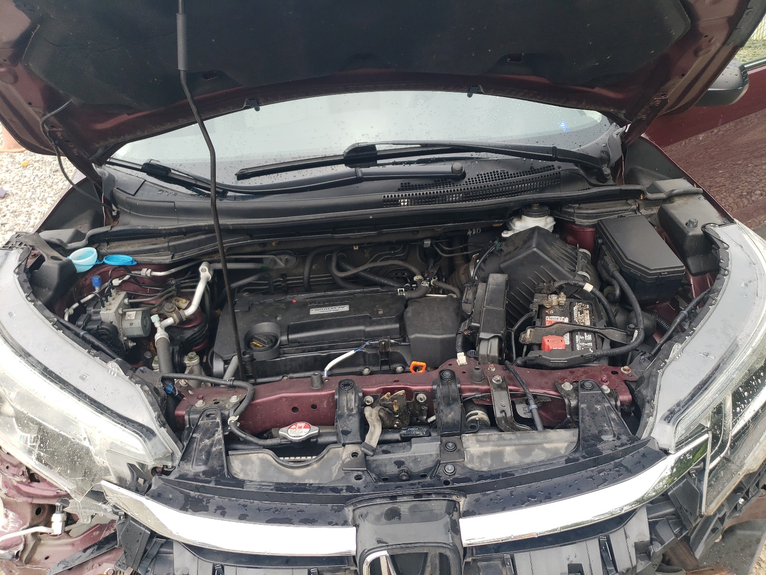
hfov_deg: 67.3
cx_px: 383
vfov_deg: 53.1
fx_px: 575
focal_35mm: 26
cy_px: 288
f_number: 1.5
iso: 50
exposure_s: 1/400
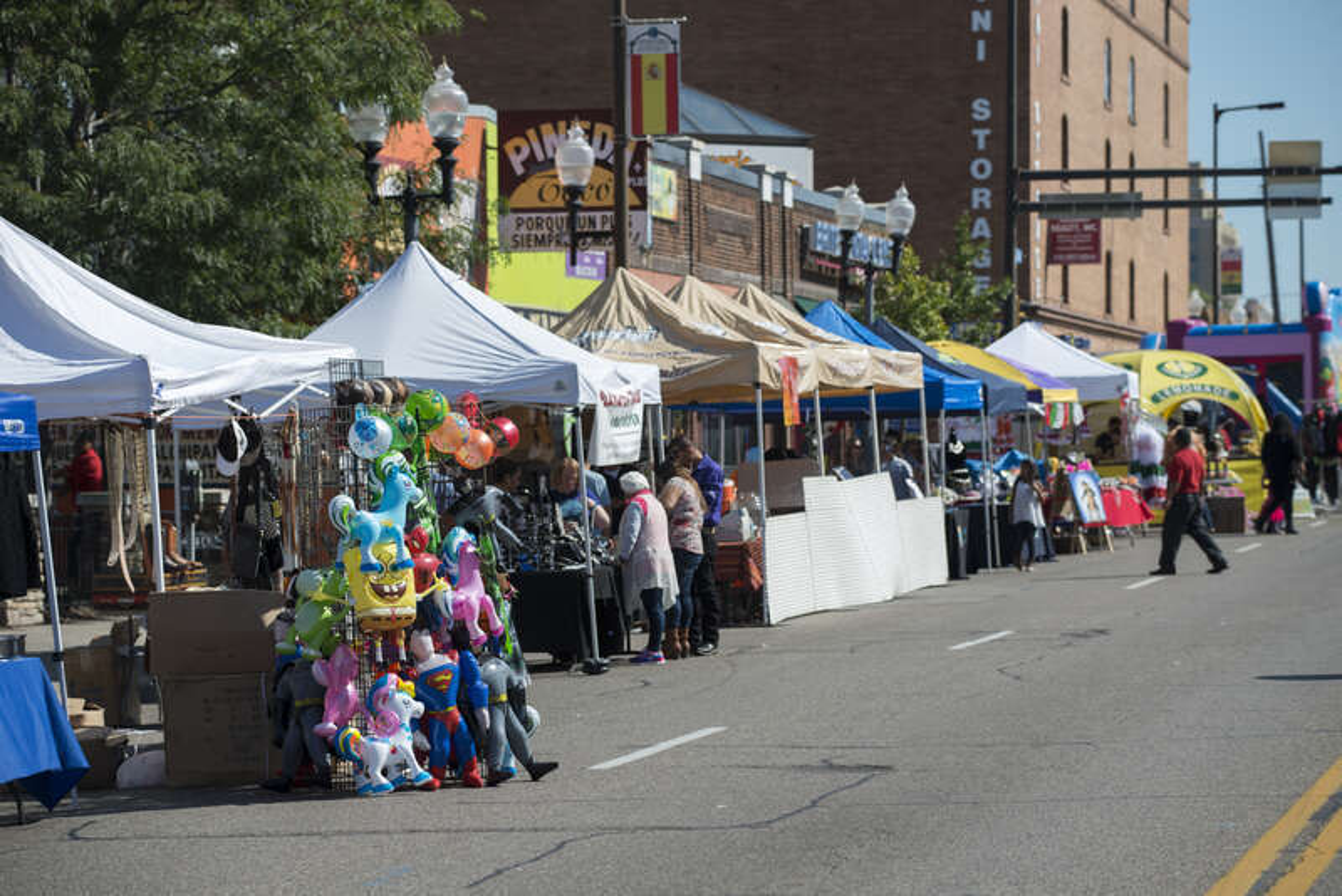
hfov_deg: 15.8
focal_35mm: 130
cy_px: 448
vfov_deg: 10.6
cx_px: 671
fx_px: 4848
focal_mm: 130
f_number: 5.6
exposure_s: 1/640
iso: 100
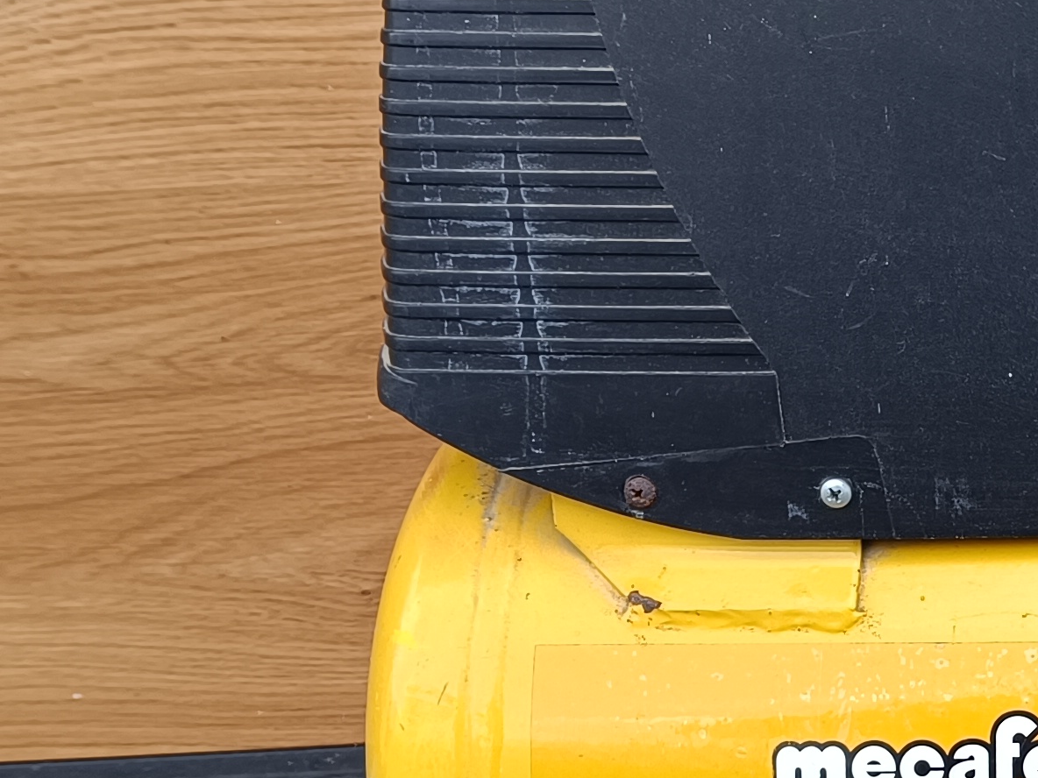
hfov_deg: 21.3
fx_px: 2489
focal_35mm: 83
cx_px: 1361
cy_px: 528
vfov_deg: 17.7
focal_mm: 5.59
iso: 51
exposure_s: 1/164
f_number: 1.88
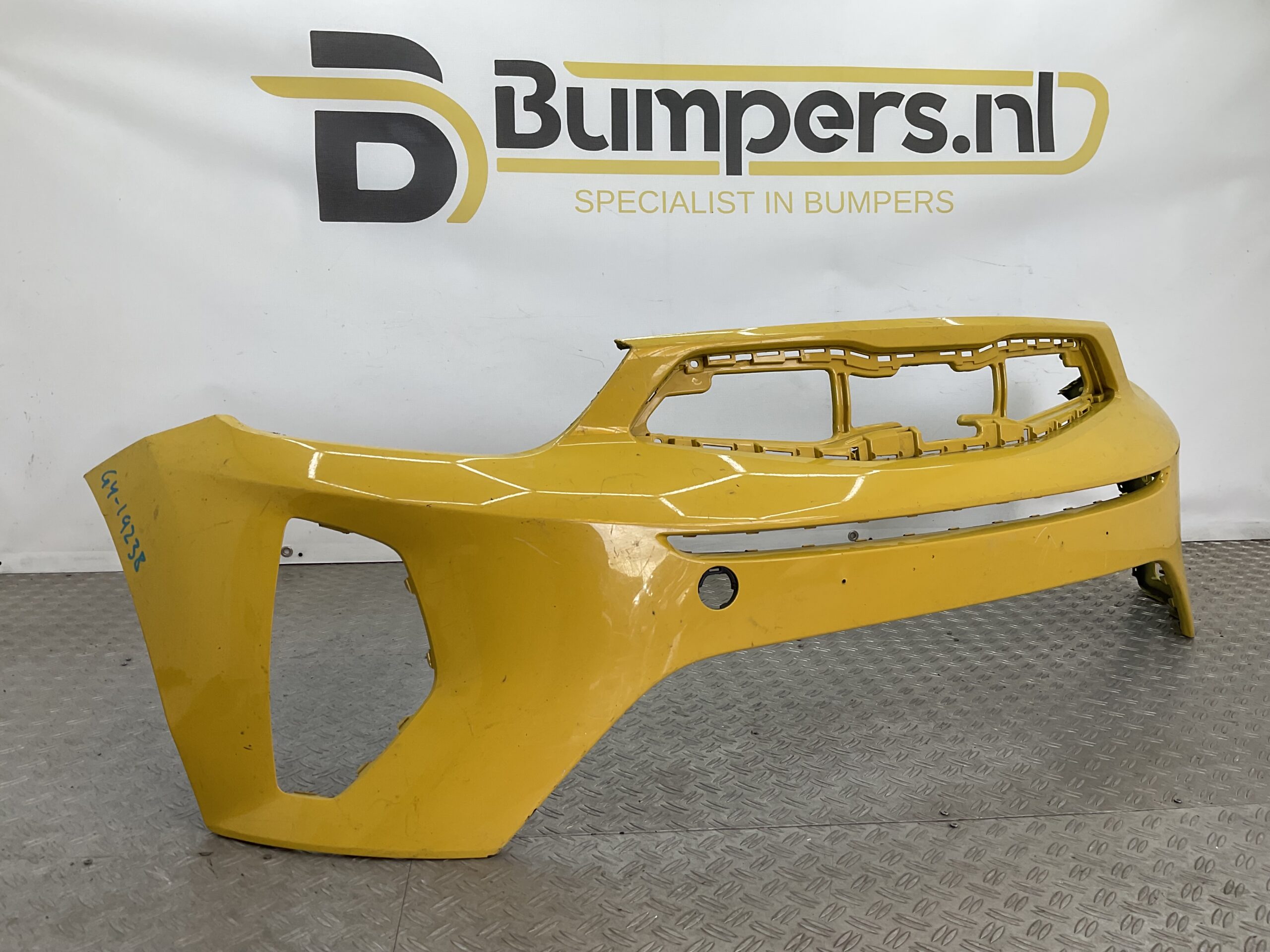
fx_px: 1064
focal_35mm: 29
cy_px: 476
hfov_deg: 61.7
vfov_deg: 48.2
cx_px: 635
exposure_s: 1/188
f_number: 1.8
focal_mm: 3
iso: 16
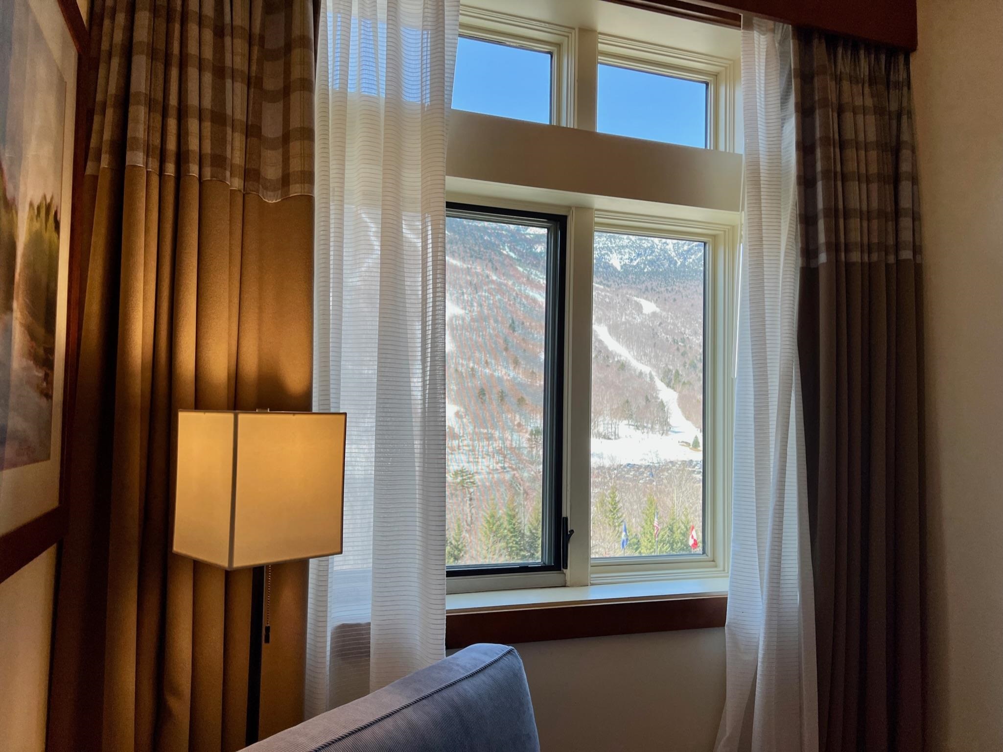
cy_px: 376
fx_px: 753
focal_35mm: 26
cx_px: 502
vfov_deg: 53.0
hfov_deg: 67.3
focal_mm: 5.7
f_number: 1.5
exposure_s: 1/429
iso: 50
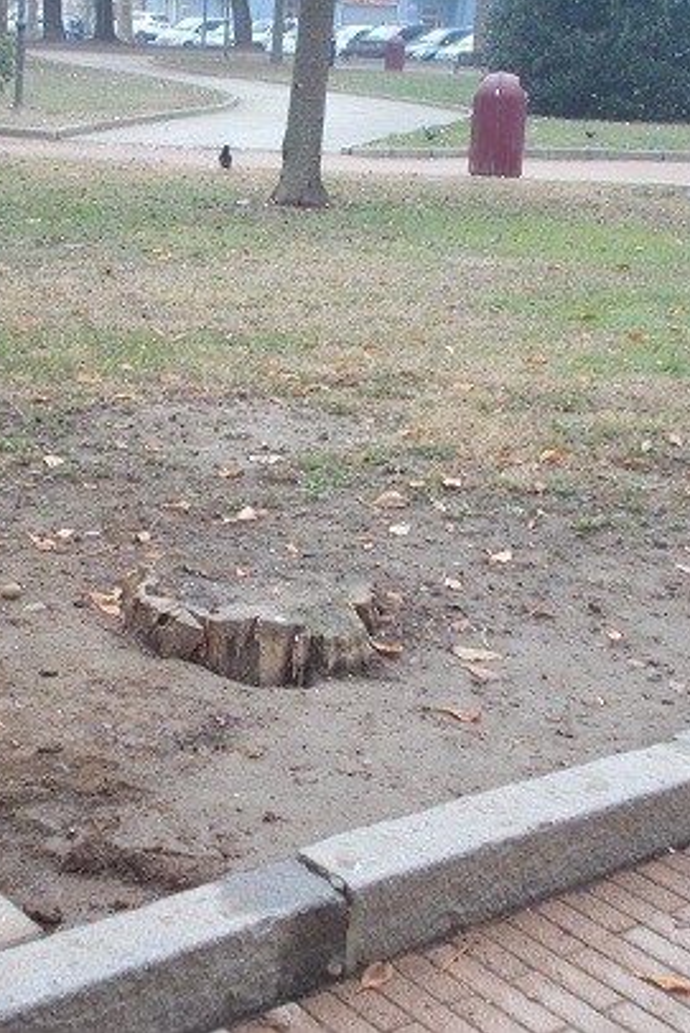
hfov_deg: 21.8
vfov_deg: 32.4
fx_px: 1781
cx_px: 219
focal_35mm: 62
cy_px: 514
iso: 80
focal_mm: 7.9
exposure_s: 1/50
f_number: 4.2
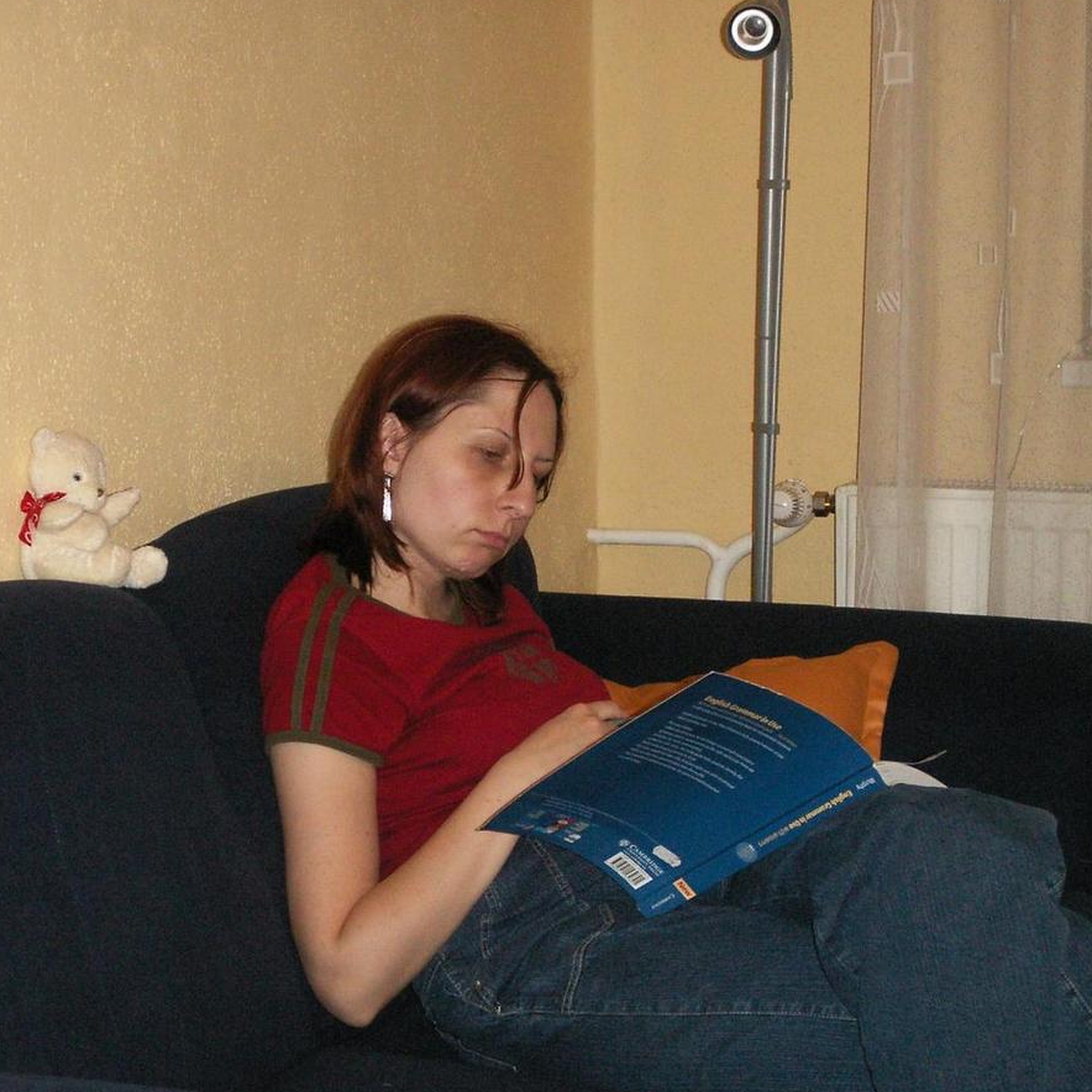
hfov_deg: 21.6
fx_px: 2855
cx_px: 442
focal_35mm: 80
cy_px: 508
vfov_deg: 21.6
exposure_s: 1/40
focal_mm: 10.6
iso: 160
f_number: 3.5
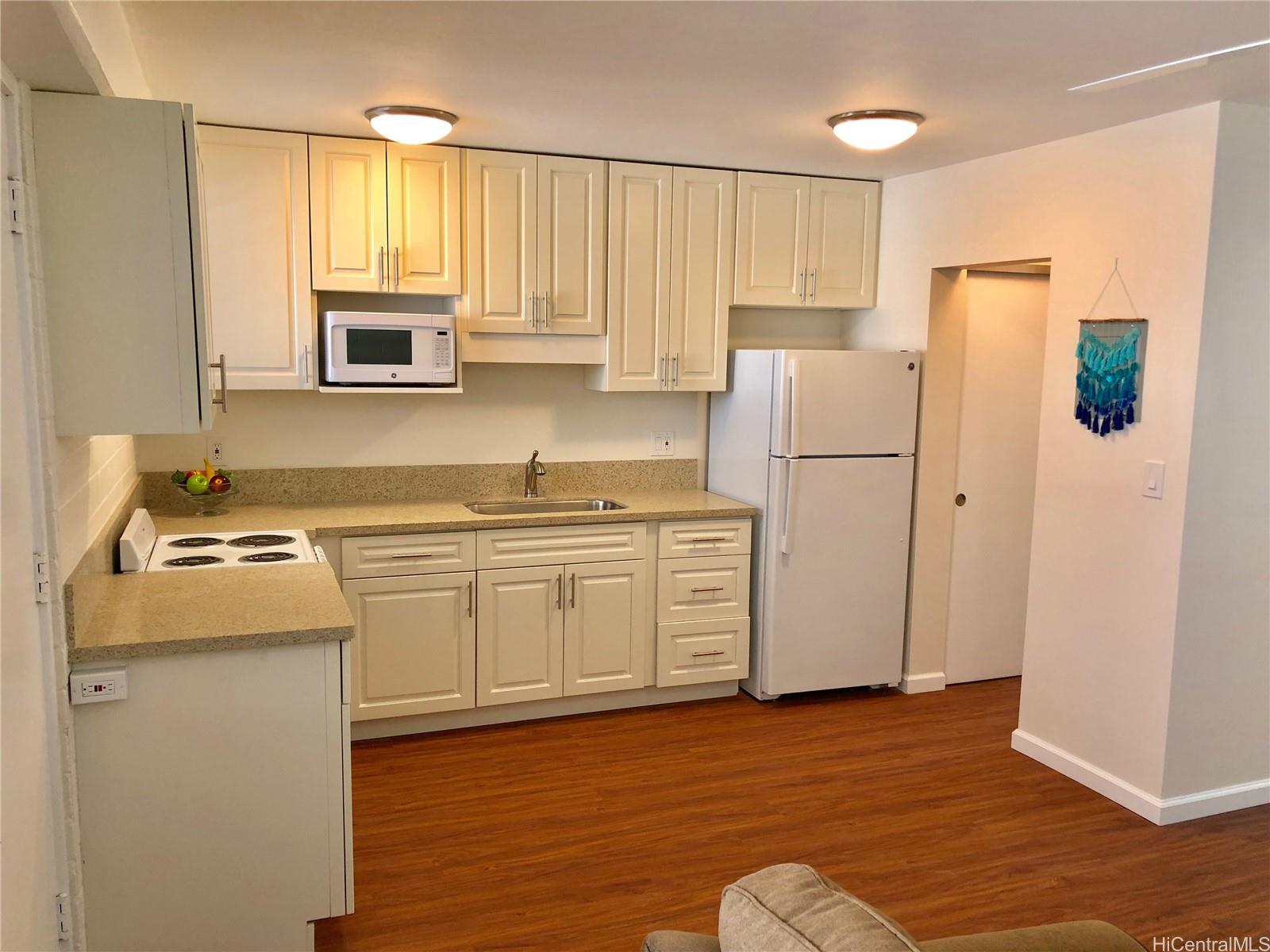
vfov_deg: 49.7
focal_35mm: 28
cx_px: 635
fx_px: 1027
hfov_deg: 63.4
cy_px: 476
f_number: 1.8
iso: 25
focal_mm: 4
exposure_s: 1/40
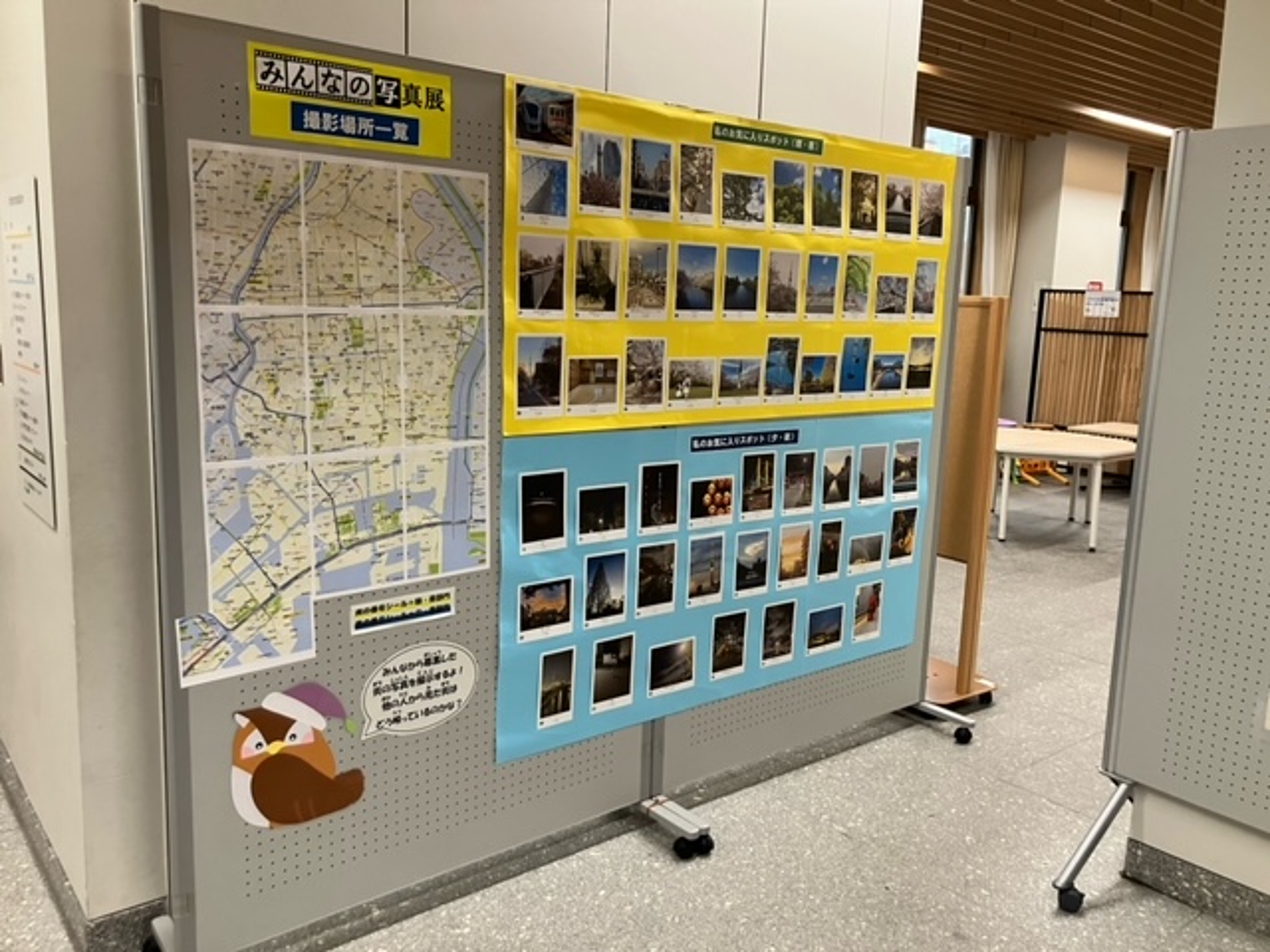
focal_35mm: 28
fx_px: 1027
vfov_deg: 49.7
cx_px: 635
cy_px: 476
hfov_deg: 63.4
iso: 80
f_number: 1.8
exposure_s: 1/65
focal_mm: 3.99
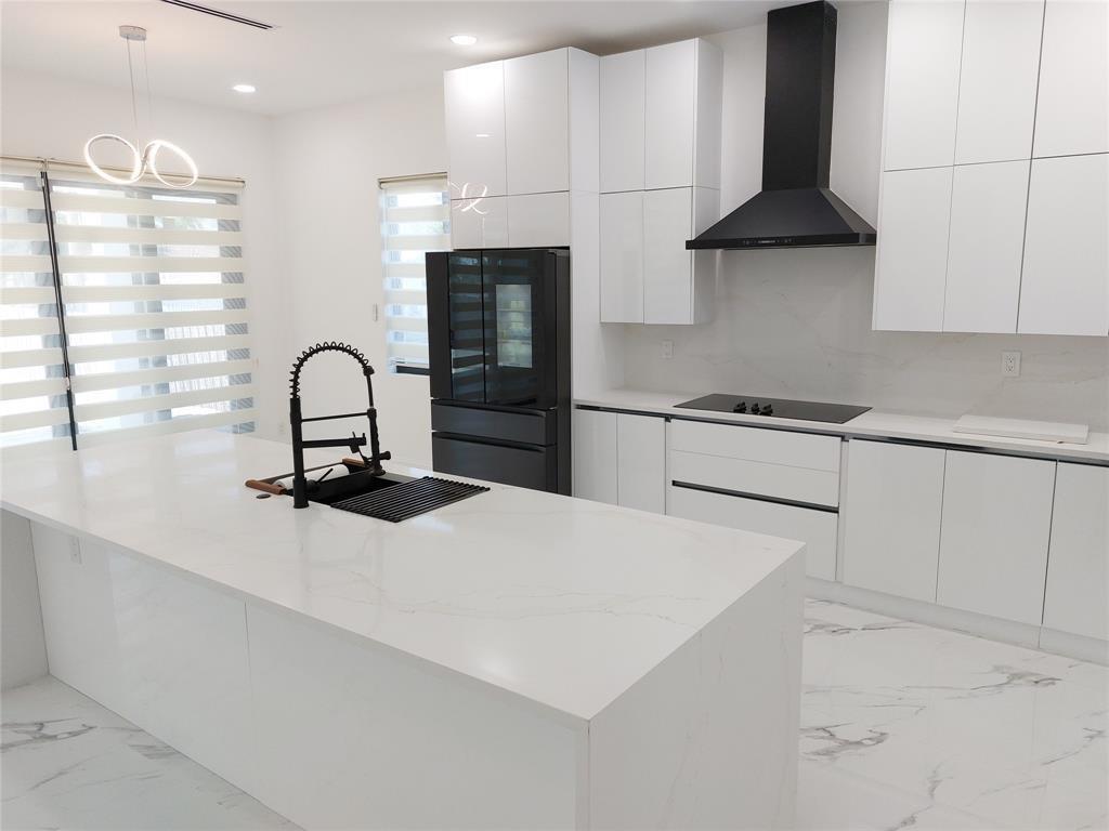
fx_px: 769
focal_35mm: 24
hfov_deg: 71.6
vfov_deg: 56.8
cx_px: 554
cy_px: 416
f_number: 1.8
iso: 125
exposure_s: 1/120
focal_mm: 5.23
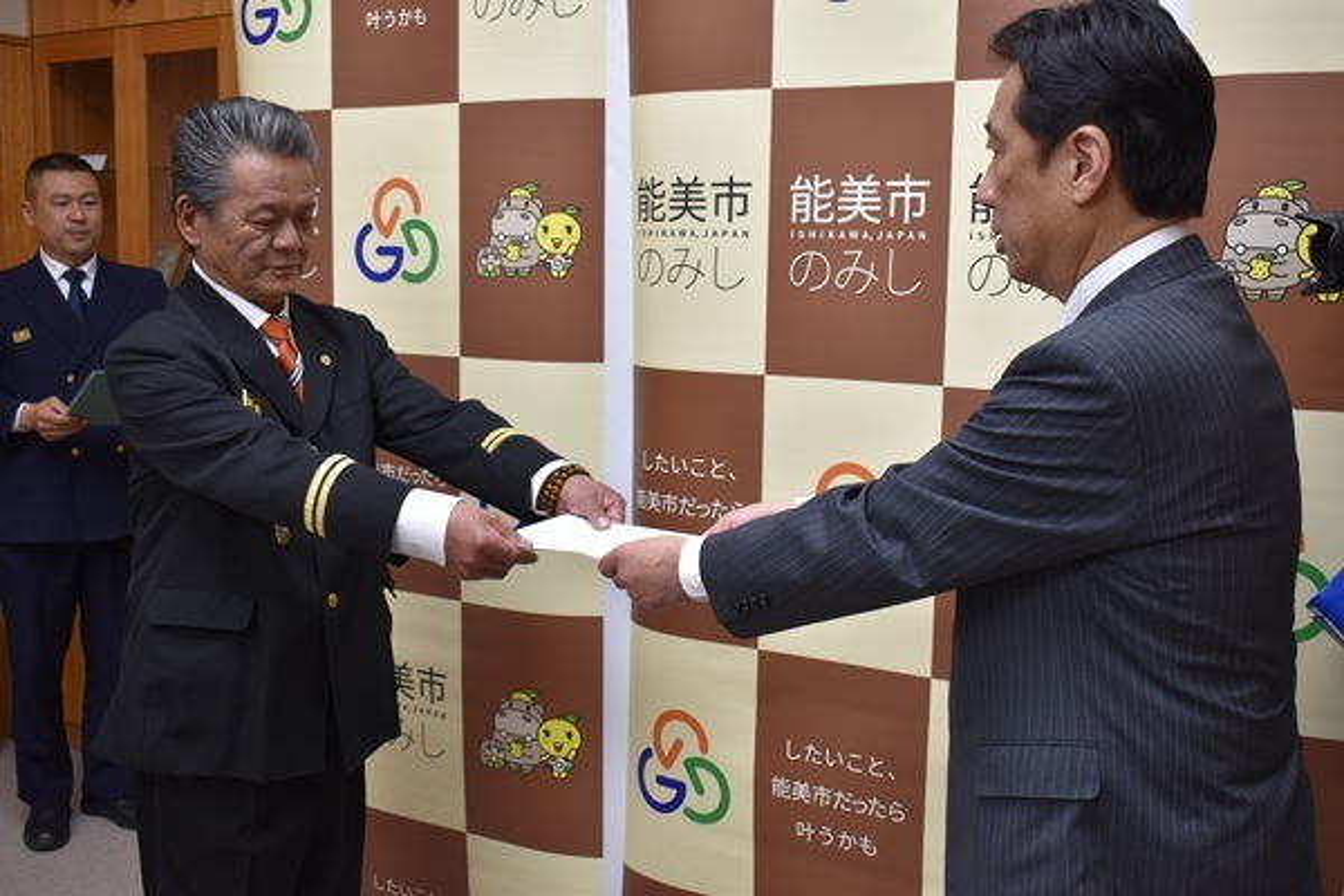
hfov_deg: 47.9
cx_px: 672
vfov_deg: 33.0
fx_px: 1512
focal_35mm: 40
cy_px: 448
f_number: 5
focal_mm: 27
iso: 400
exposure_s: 1/100
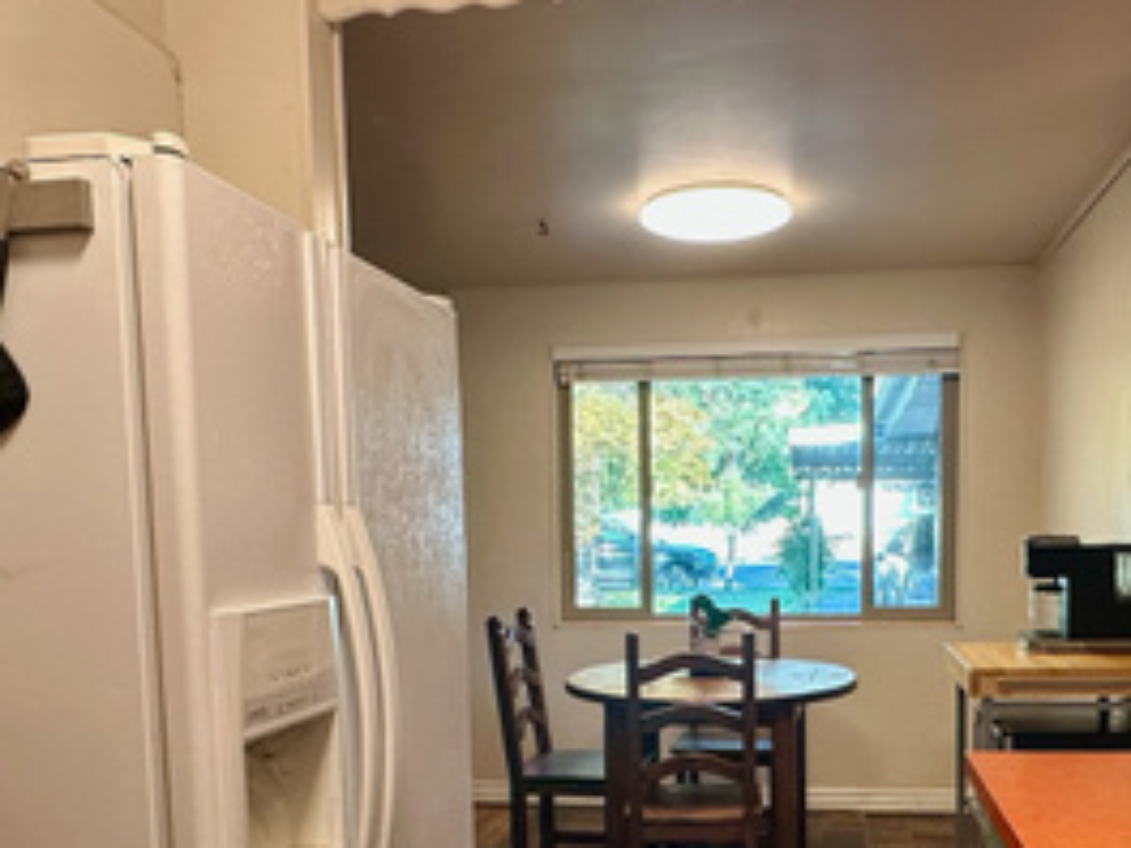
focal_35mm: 34
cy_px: 630
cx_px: 685
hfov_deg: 53.5
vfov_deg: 40.7
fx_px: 1111
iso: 200
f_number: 2.2
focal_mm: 2.22
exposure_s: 1/120
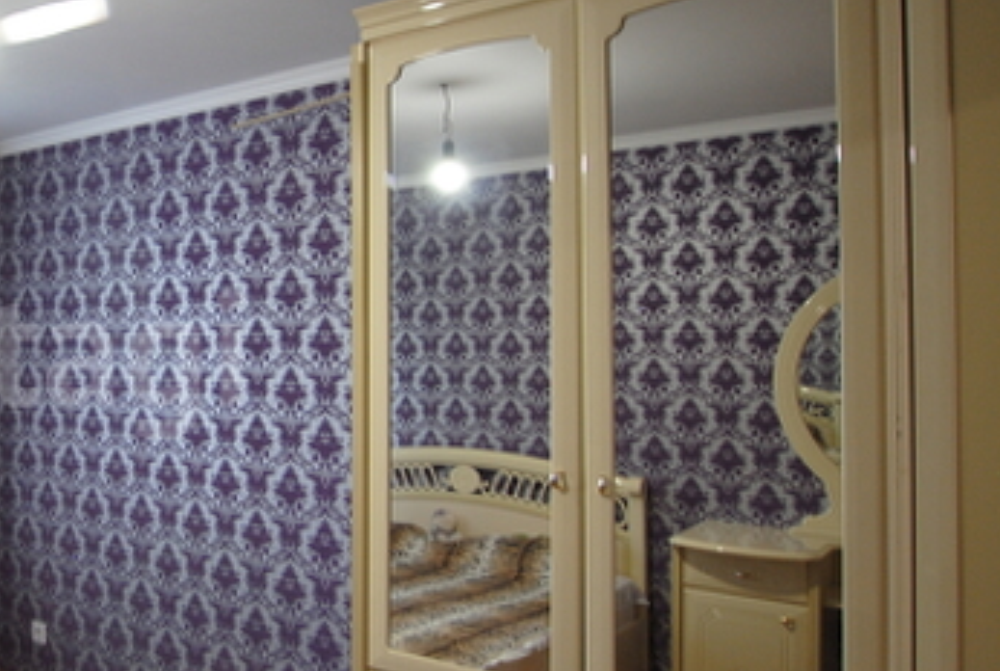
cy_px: 344
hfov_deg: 52.1
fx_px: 863
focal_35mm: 31
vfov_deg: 42.5
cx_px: 78
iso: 400
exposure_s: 1/25
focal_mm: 10
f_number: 3.5
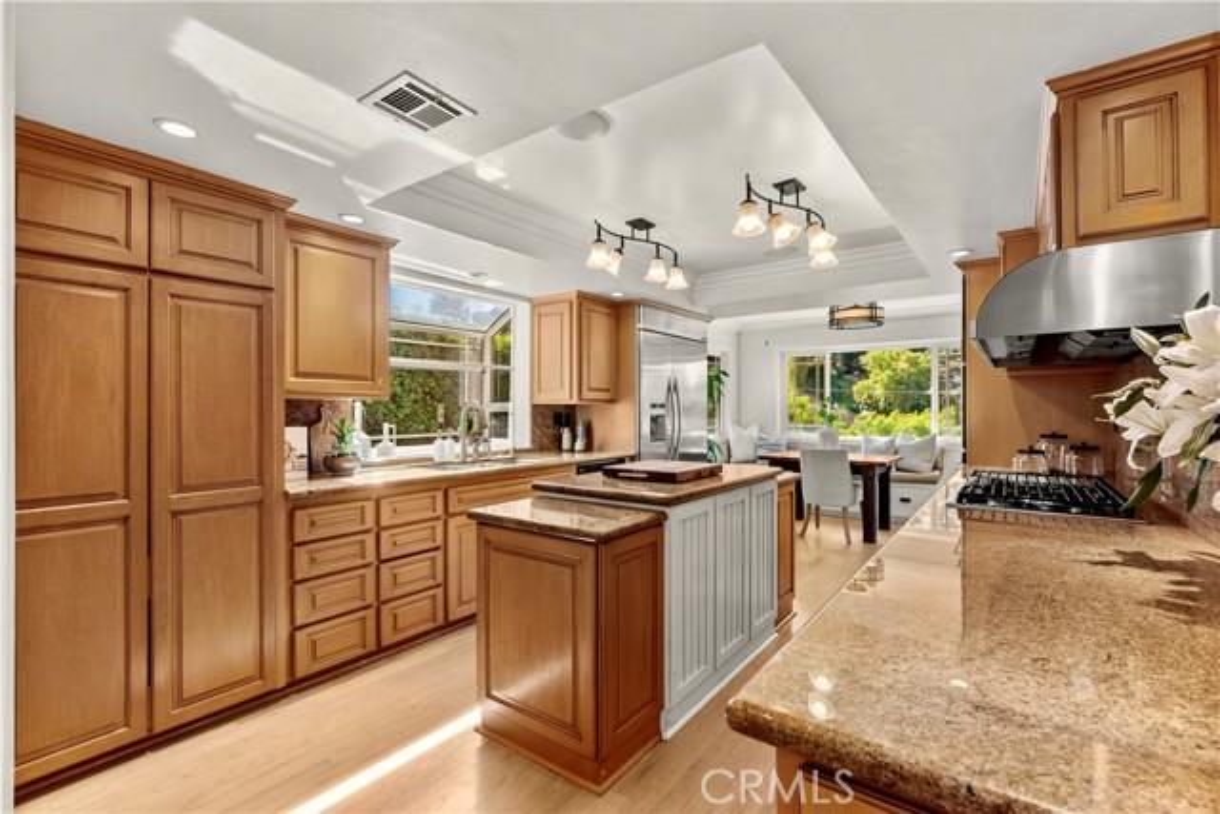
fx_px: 542
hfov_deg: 96.7
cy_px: 407
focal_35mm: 16
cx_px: 610
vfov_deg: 73.8
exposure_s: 1/10
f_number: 8
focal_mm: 16
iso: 200
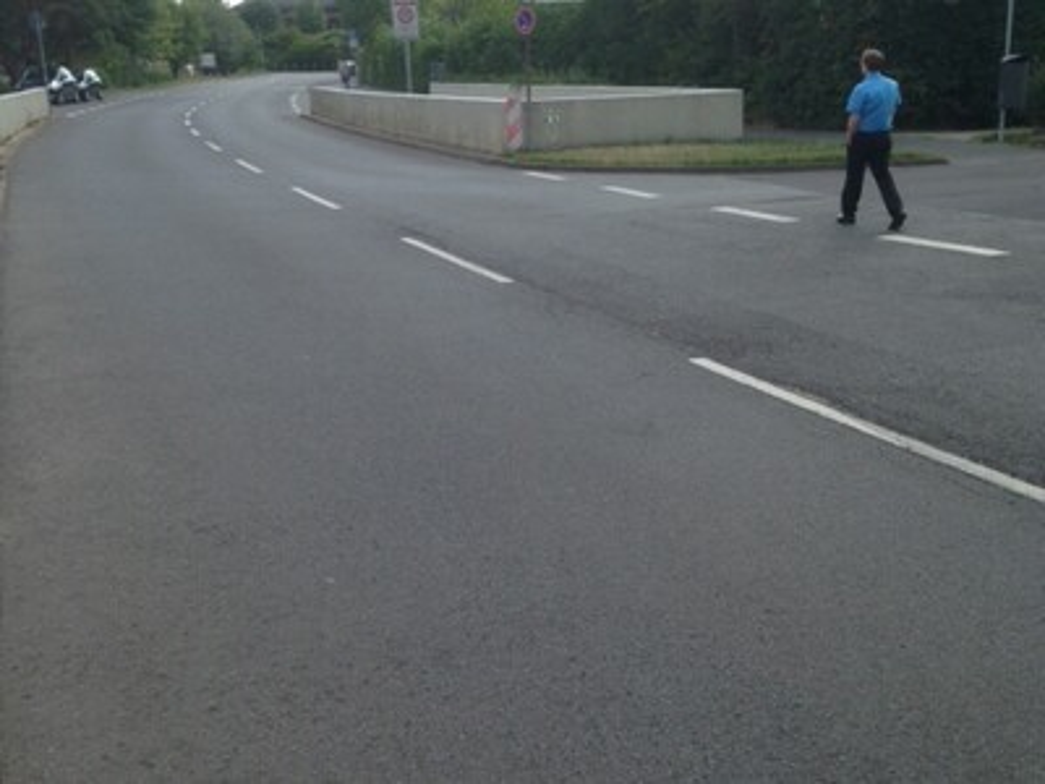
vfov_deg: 42.9
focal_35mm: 33
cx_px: 522
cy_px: 392
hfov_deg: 55.4
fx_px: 996
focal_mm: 4.12
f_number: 2.4
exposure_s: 1/919
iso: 50
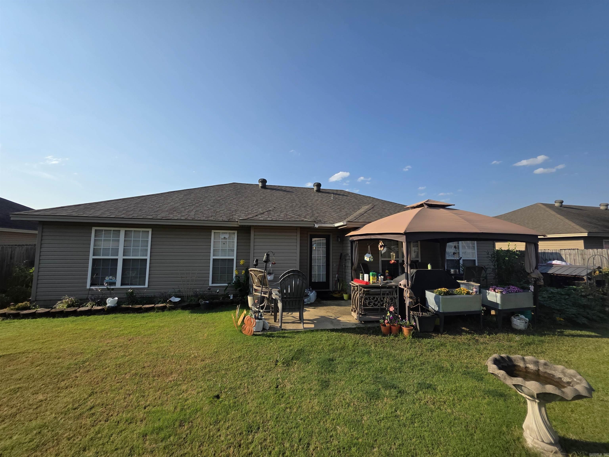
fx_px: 229
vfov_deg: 89.9
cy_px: 228
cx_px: 304
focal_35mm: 13
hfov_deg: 106.2
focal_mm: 2.2
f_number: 1.9
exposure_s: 1/2333
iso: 40
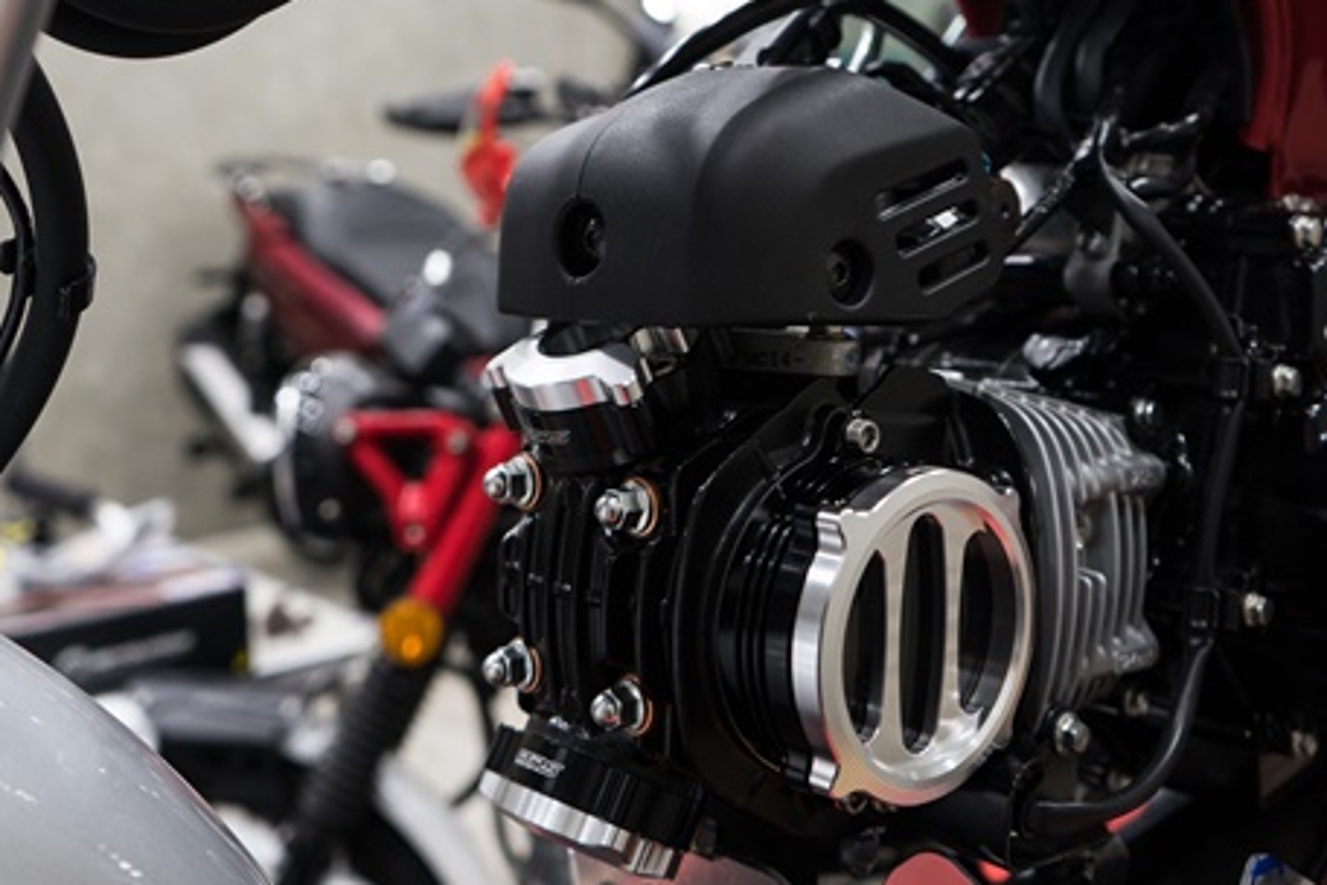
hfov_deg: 45.4
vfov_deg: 30.8
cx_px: 674
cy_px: 256
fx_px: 1585
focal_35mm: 43
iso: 400
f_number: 4
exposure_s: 1/40
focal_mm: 28
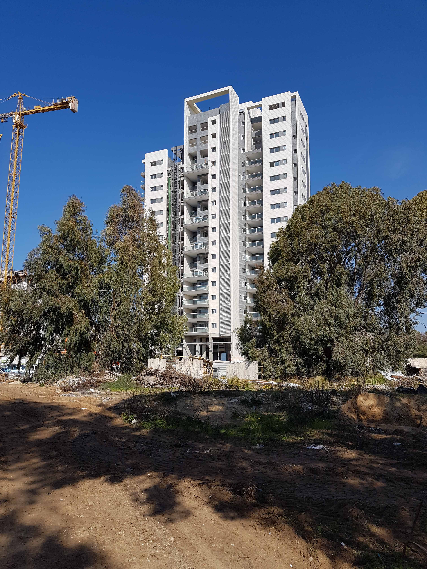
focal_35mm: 26
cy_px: 284
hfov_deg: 53.1
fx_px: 428
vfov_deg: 67.3
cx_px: 214
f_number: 1.7
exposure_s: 1/3088
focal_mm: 4.2
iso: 40
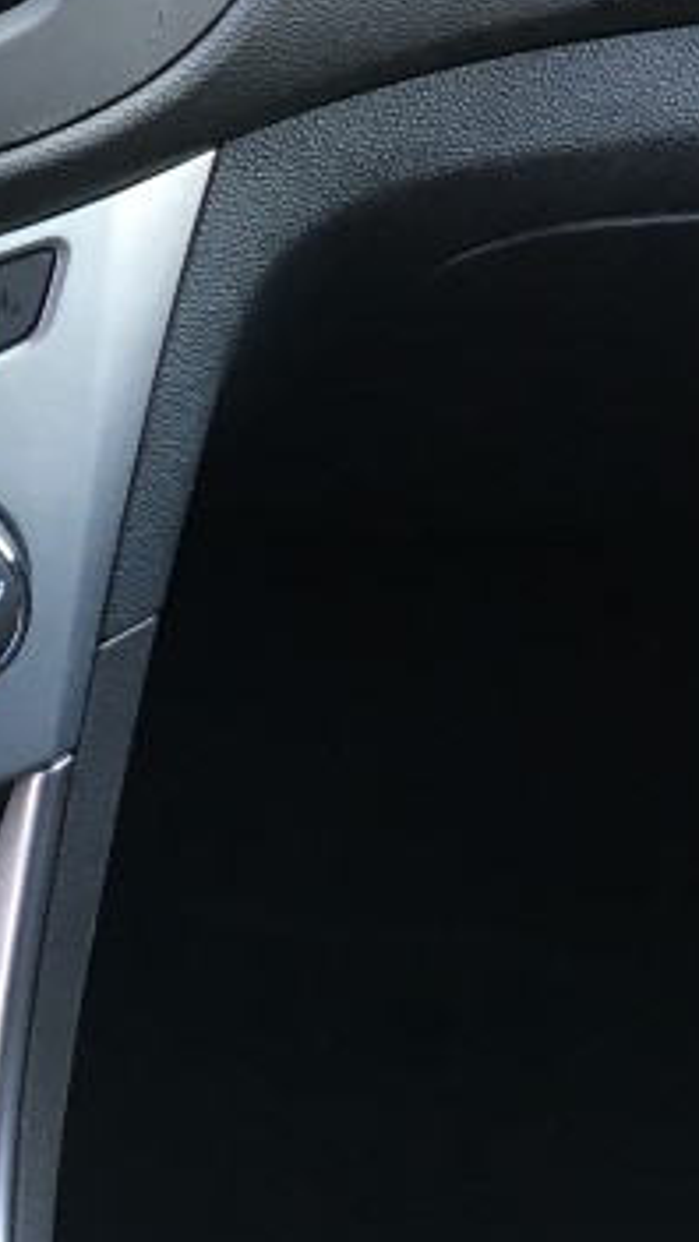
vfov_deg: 22.2
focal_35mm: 92
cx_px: -554
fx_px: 3031
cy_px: -18
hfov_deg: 12.1
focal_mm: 4.15
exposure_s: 1/30
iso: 25
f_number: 2.2
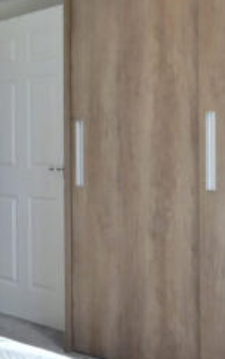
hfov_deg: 19.3
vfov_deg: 33.9
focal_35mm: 60
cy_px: 151
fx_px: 588
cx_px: -98
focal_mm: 14
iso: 2500
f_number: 13
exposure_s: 1/320
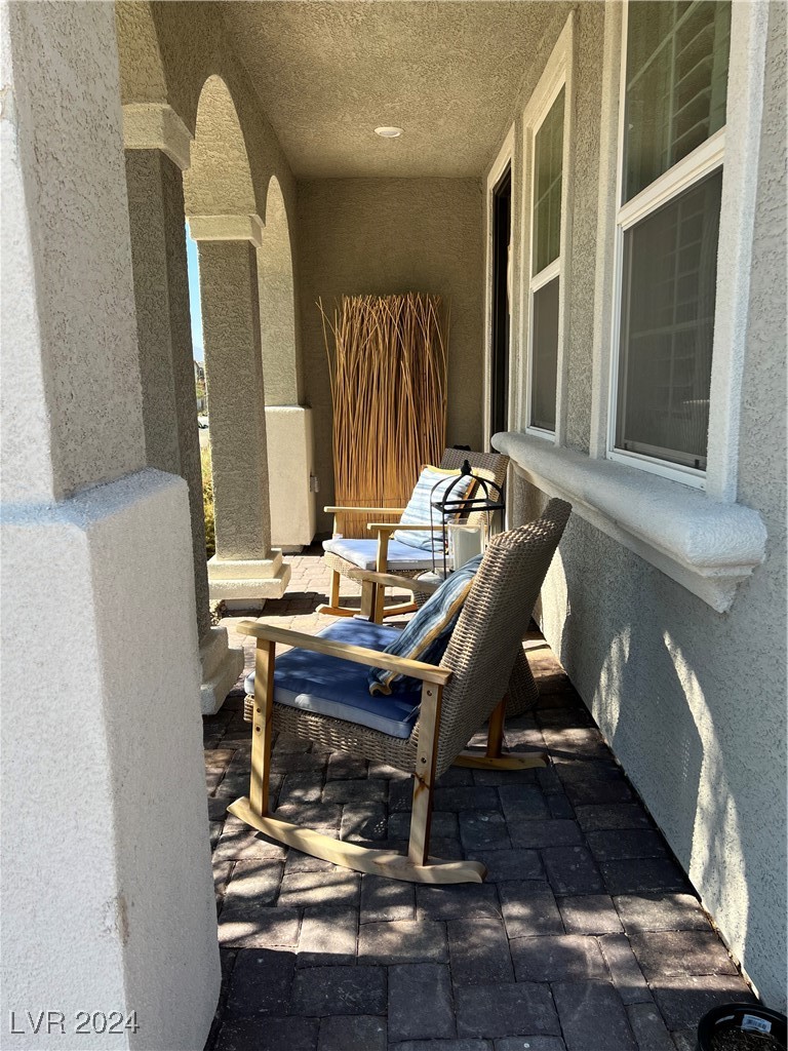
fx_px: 789
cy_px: 526
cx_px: 394
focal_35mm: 26
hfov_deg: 53.1
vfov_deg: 67.3
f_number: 1.5
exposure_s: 1/965
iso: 50
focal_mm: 5.7
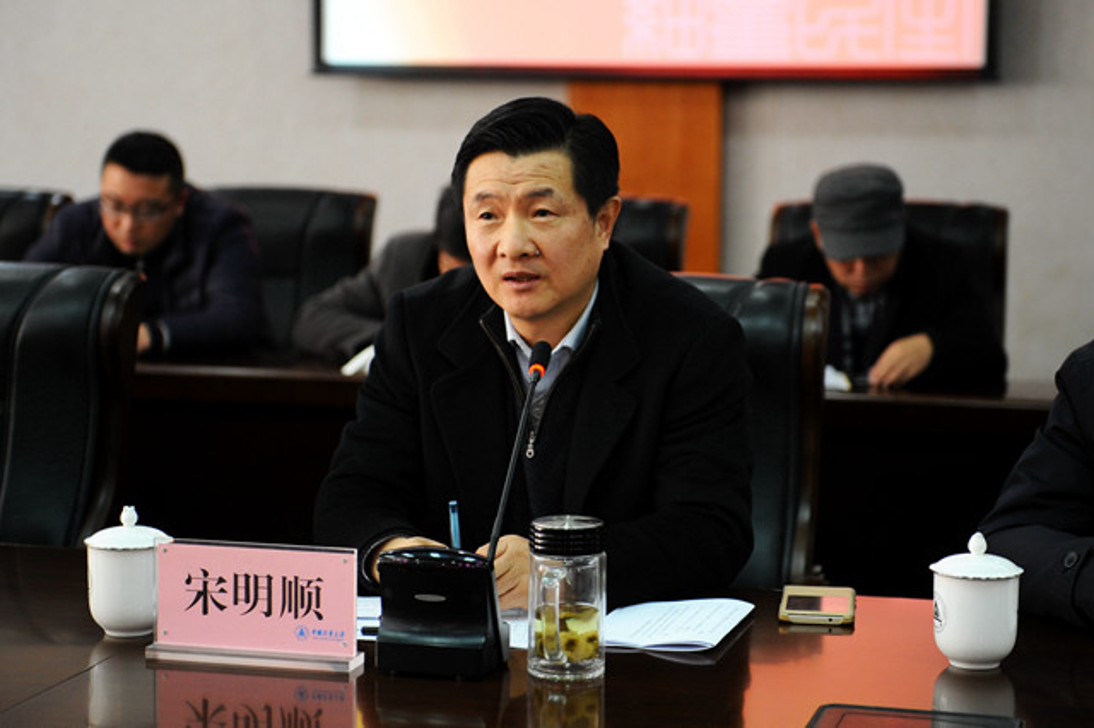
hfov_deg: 28.9
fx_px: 2126
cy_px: 364
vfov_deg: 19.4
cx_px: 547
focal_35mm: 70
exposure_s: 1/125
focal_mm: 70
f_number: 2.8
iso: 1250
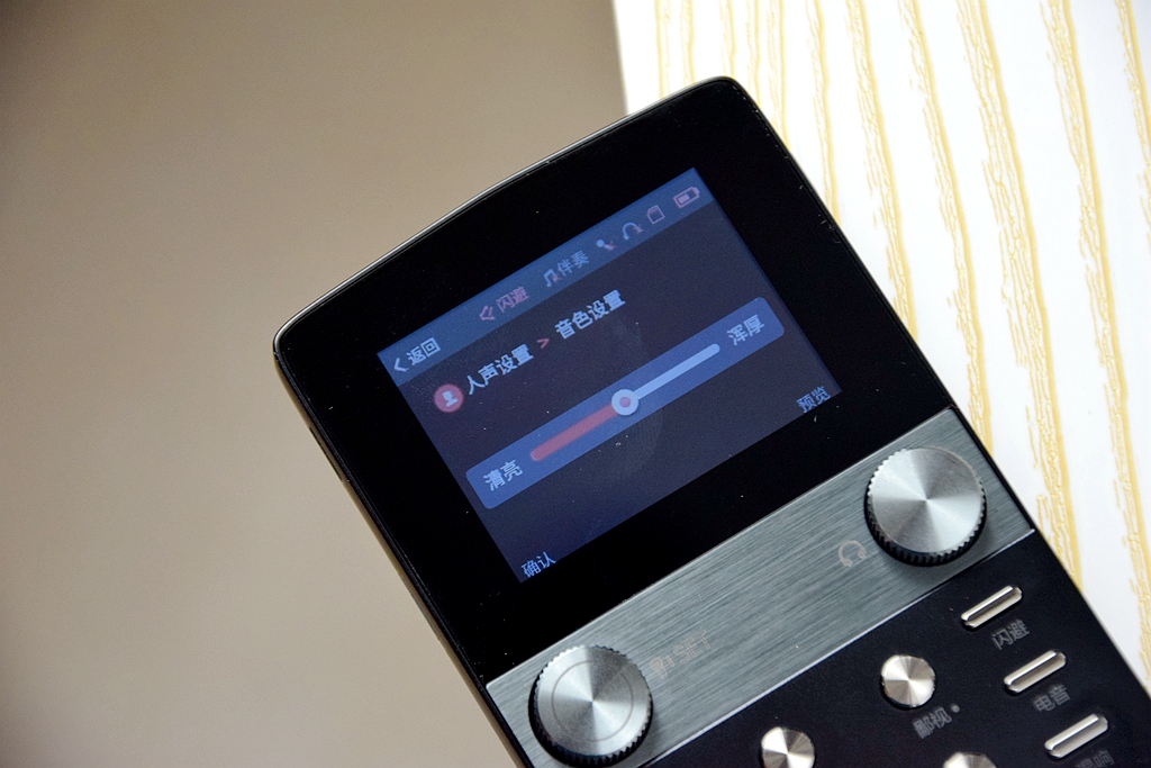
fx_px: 5036
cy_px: 384
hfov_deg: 13.0
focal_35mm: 158
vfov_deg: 8.7
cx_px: 576
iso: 1400
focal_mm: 105
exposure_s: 1/125
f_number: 5.6
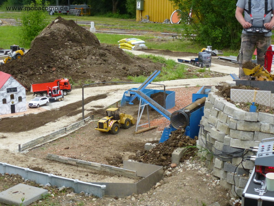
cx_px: 137
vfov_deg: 22.6
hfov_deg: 29.8
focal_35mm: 65
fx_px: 515
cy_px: 103
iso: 640
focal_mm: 11.7
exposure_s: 1/250
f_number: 4.6
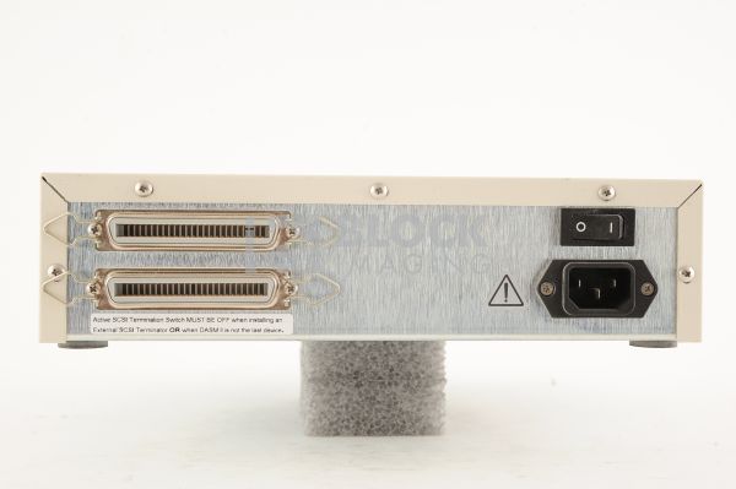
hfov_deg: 39.6
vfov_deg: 26.9
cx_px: 368
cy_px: 244
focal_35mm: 50
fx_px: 1021
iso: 1600
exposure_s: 1/125
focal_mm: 50
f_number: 10
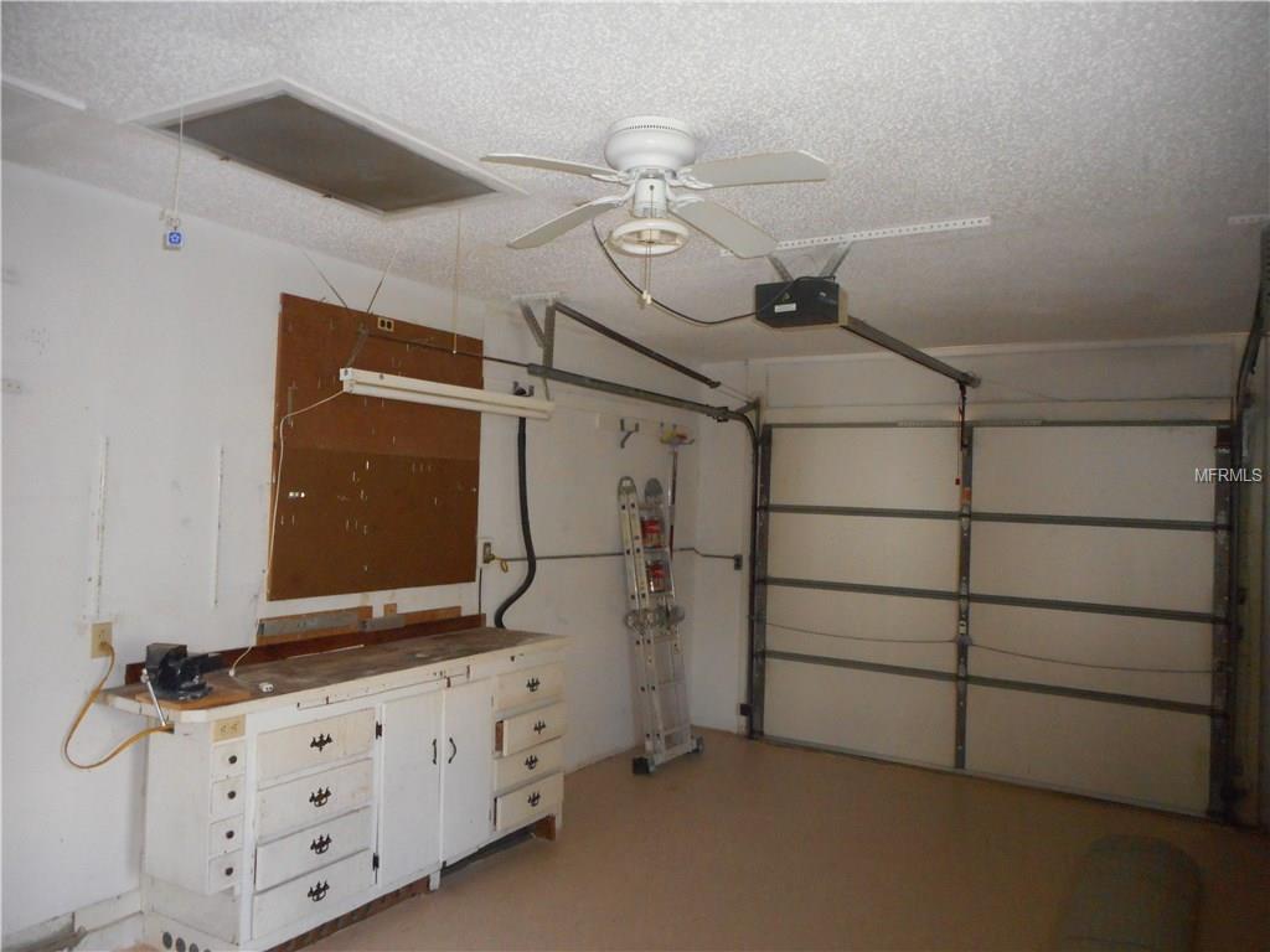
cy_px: 476
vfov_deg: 54.9
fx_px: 917
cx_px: 635
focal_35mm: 25
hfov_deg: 69.4
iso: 560
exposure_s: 1/25
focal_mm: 4.5
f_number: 3.7
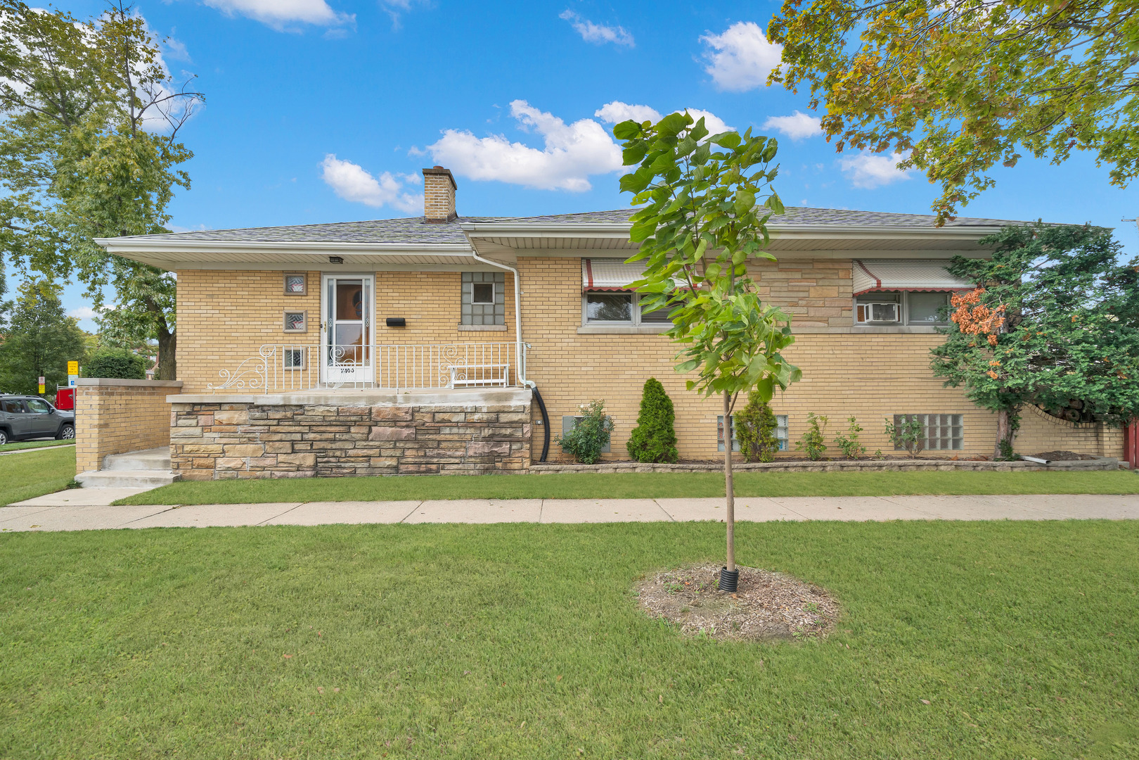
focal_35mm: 17
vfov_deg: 70.4
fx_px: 538
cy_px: 380
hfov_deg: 93.3
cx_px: 570
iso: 400
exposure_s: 1/500
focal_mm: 17
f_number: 8
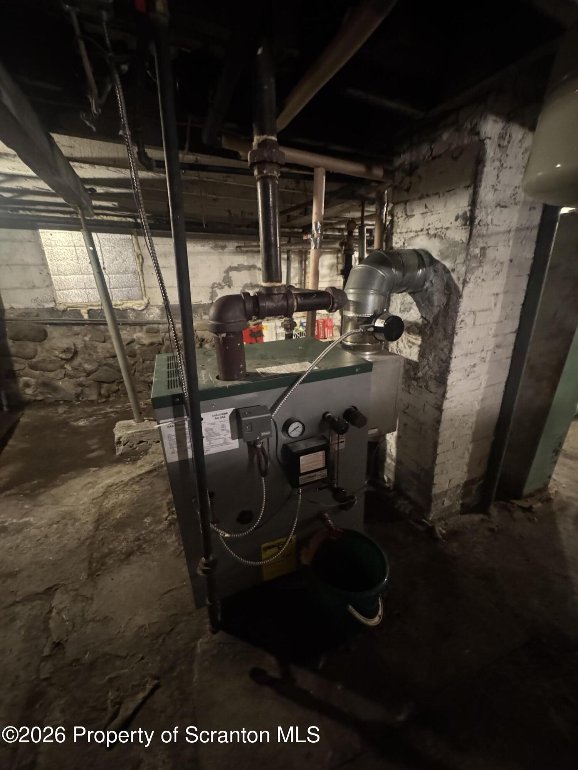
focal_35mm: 14
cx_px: 289
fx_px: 312
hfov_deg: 85.7
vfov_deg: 102.1
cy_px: 385
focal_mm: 2.22
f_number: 2.2
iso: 1600
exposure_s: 1/30
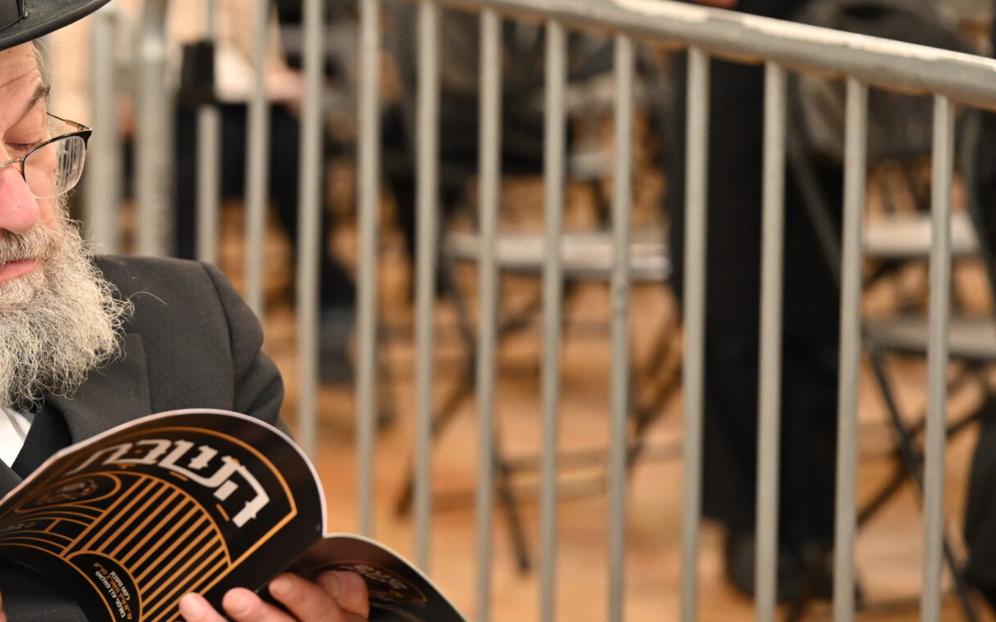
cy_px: 293
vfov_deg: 7.5
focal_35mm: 175
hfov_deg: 11.8
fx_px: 4750
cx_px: -18
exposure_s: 1/80
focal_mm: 82
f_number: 2.8
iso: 1600
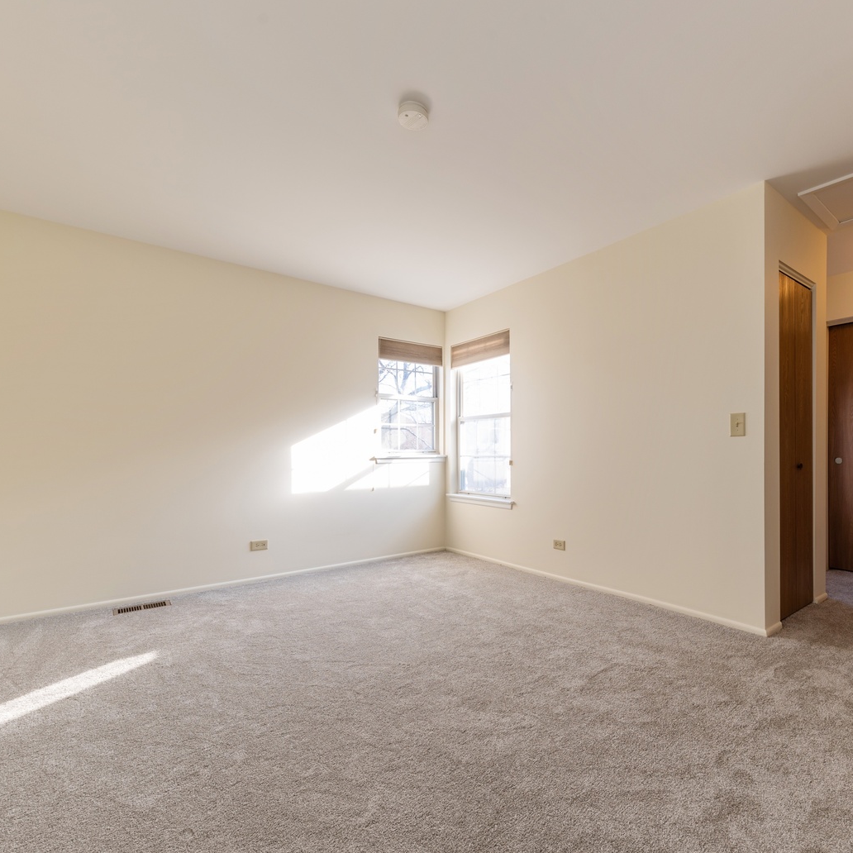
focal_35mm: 16
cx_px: 527
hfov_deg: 85.9
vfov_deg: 87.4
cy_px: 428
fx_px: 446
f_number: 9
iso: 100
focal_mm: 12
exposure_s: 1/10
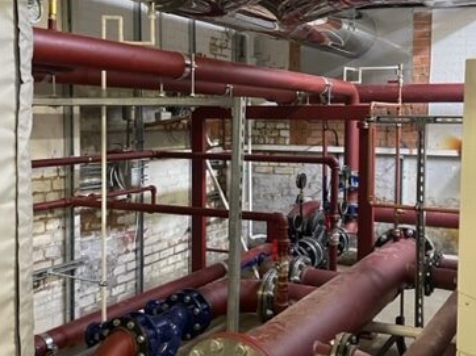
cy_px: 156
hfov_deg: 41.2
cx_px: 256
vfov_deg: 31.4
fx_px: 632
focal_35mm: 46
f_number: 1.6
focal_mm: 4.2
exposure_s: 1/33
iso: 500
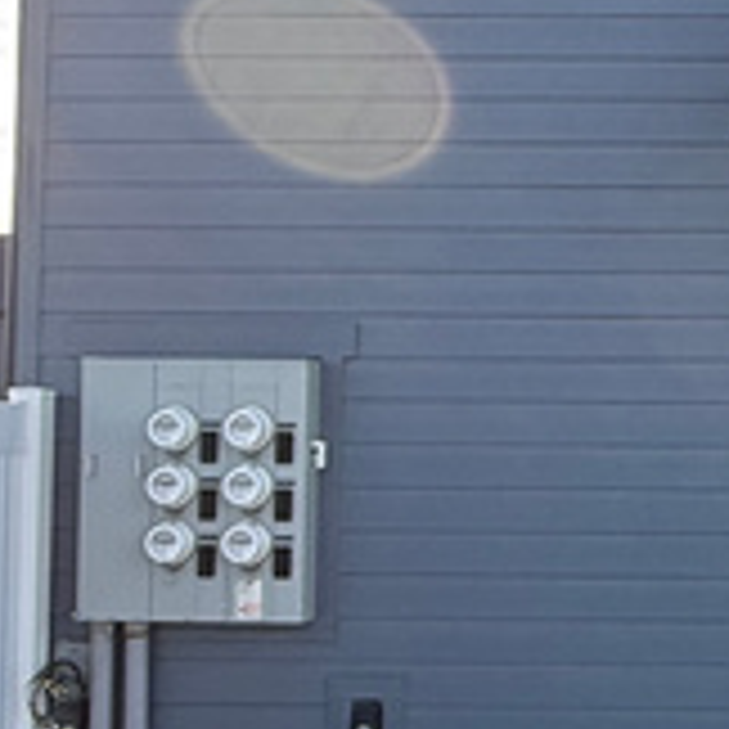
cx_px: 904
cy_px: 333
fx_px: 1858
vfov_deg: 22.2
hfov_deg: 20.6
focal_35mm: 78
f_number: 2.2
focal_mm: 2.22
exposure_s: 1/379
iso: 50
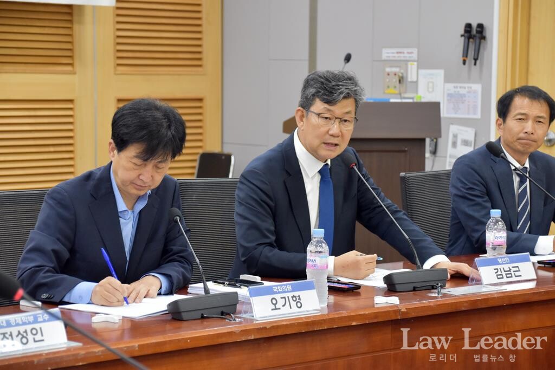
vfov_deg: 12.2
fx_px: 1734
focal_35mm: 112
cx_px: 278
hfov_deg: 18.2
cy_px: 185
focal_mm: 75
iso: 1600
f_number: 6.3
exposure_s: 1/160
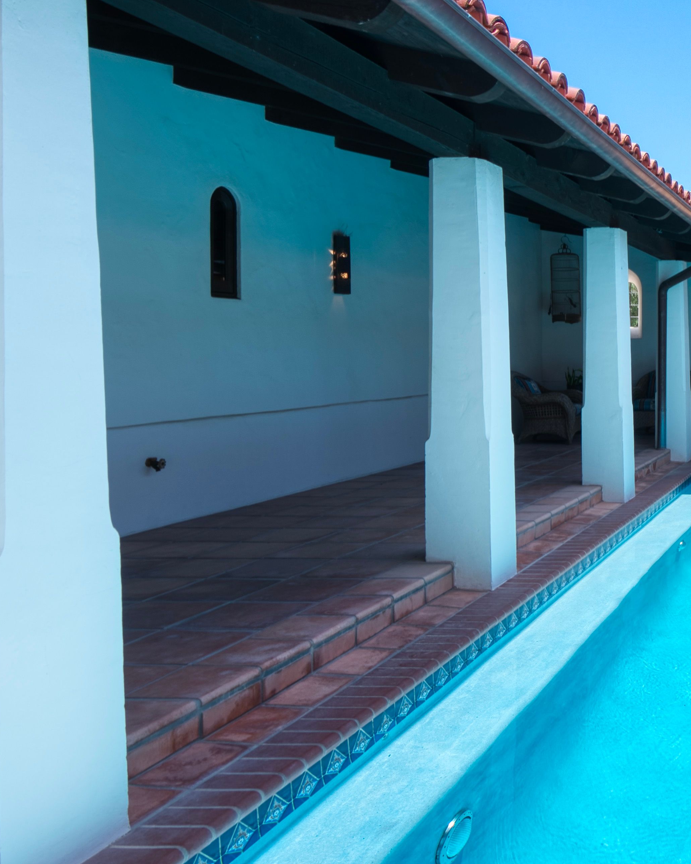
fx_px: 895
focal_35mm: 35
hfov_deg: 33.9
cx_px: 836
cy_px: 357
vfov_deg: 51.3
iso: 100
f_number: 11
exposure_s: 1/20
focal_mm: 16
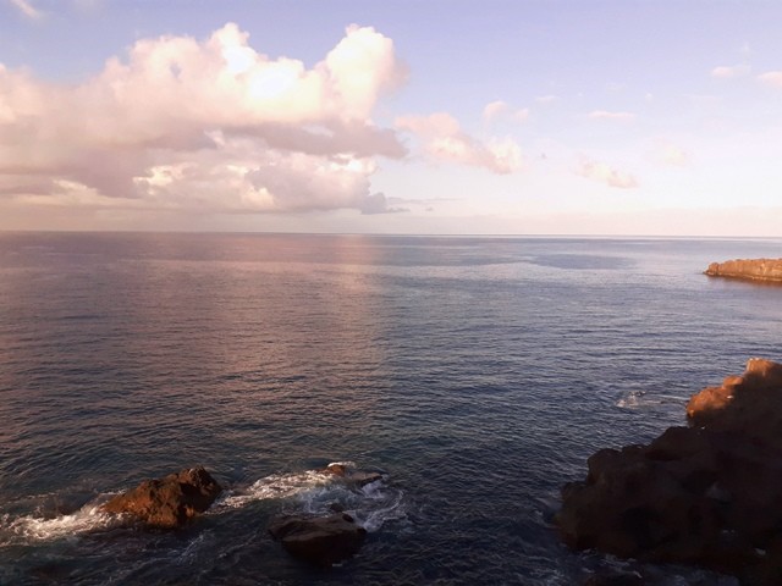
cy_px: 293
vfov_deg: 51.4
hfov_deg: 65.3
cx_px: 391
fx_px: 610
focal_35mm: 27
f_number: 1.9
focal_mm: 3.6
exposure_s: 1/4348
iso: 200
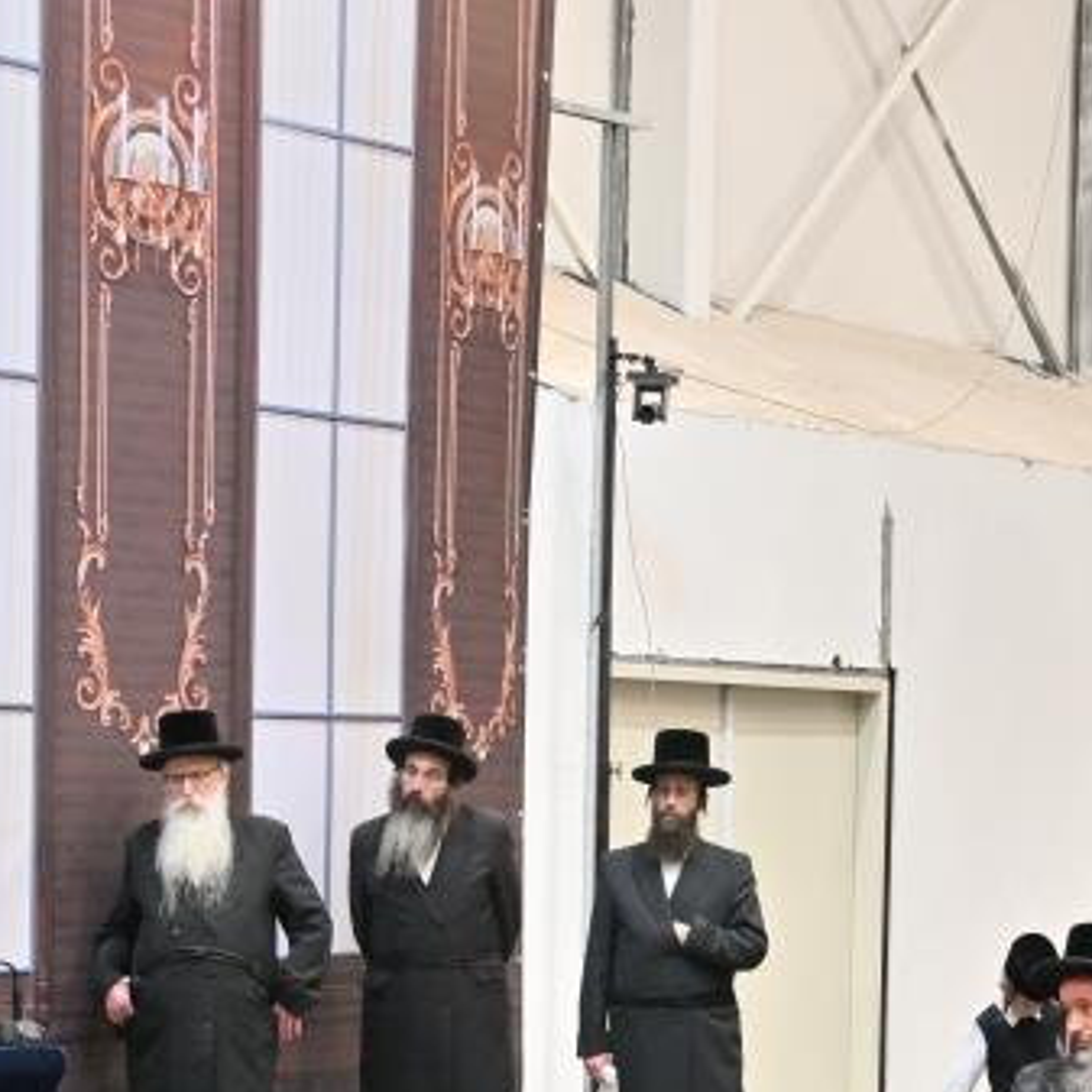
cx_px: 476
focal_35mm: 93
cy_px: 992
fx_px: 3319
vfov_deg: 18.4
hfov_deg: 18.7
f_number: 4
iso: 400
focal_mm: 24
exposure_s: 1/160
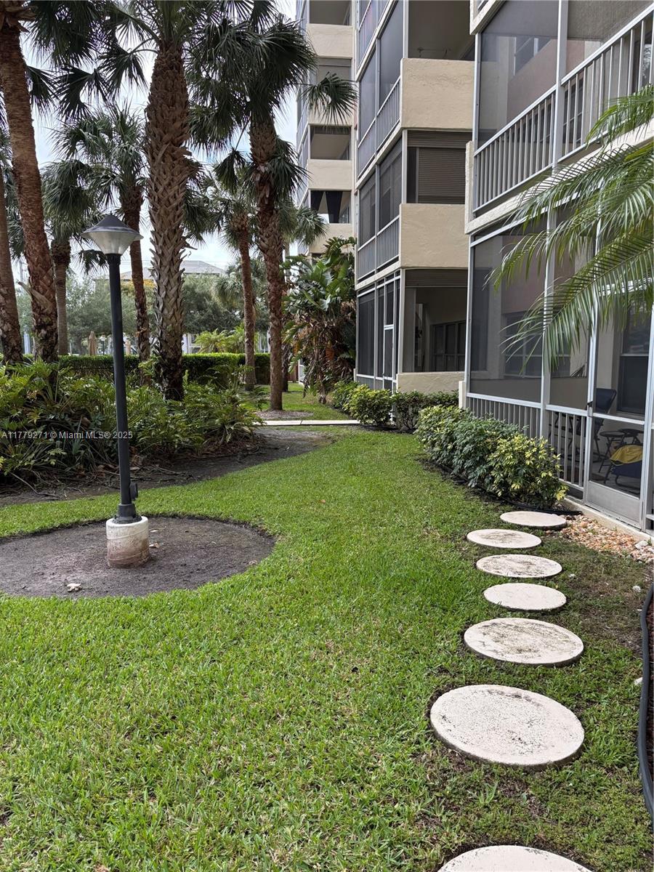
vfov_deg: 67.3
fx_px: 655
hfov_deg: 53.1
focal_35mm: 26
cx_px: 327
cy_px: 436
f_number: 1.6
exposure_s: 1/384
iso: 50
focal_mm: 5.96
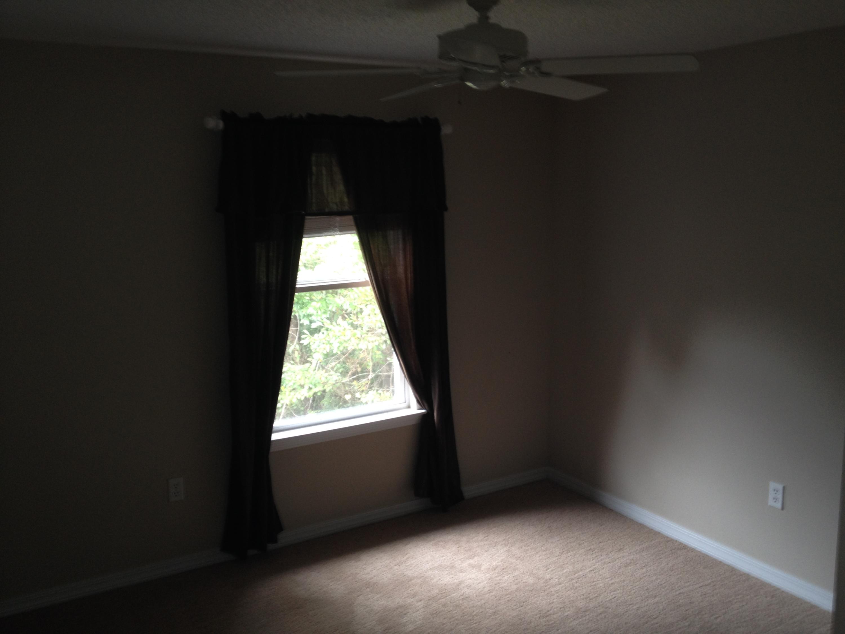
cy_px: 317
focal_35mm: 35
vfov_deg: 40.7
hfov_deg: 52.6
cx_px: 422
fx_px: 854
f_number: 2.4
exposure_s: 1/20
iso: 50
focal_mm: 4.28
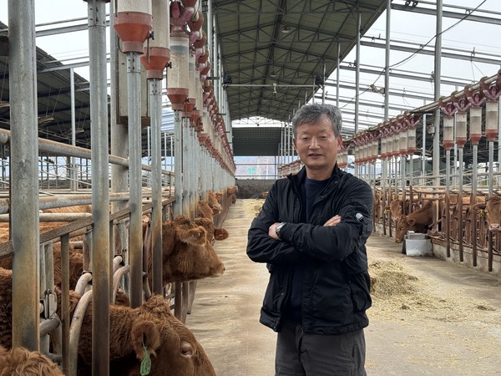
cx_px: 250
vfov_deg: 30.3
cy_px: 188
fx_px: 695
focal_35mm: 48
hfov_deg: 39.7
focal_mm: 6.76
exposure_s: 1/262
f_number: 1.78
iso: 64
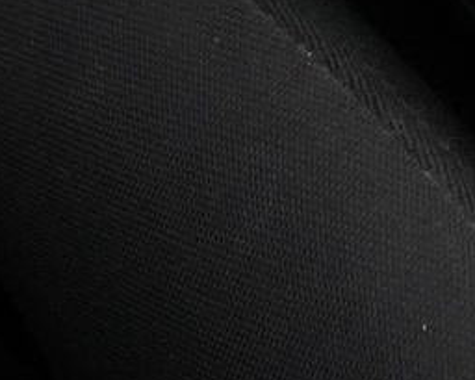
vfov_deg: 8.4
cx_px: 1017
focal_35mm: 166
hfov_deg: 10.5
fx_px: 2335
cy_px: -565
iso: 5000
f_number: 3.5
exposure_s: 1/40
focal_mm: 28
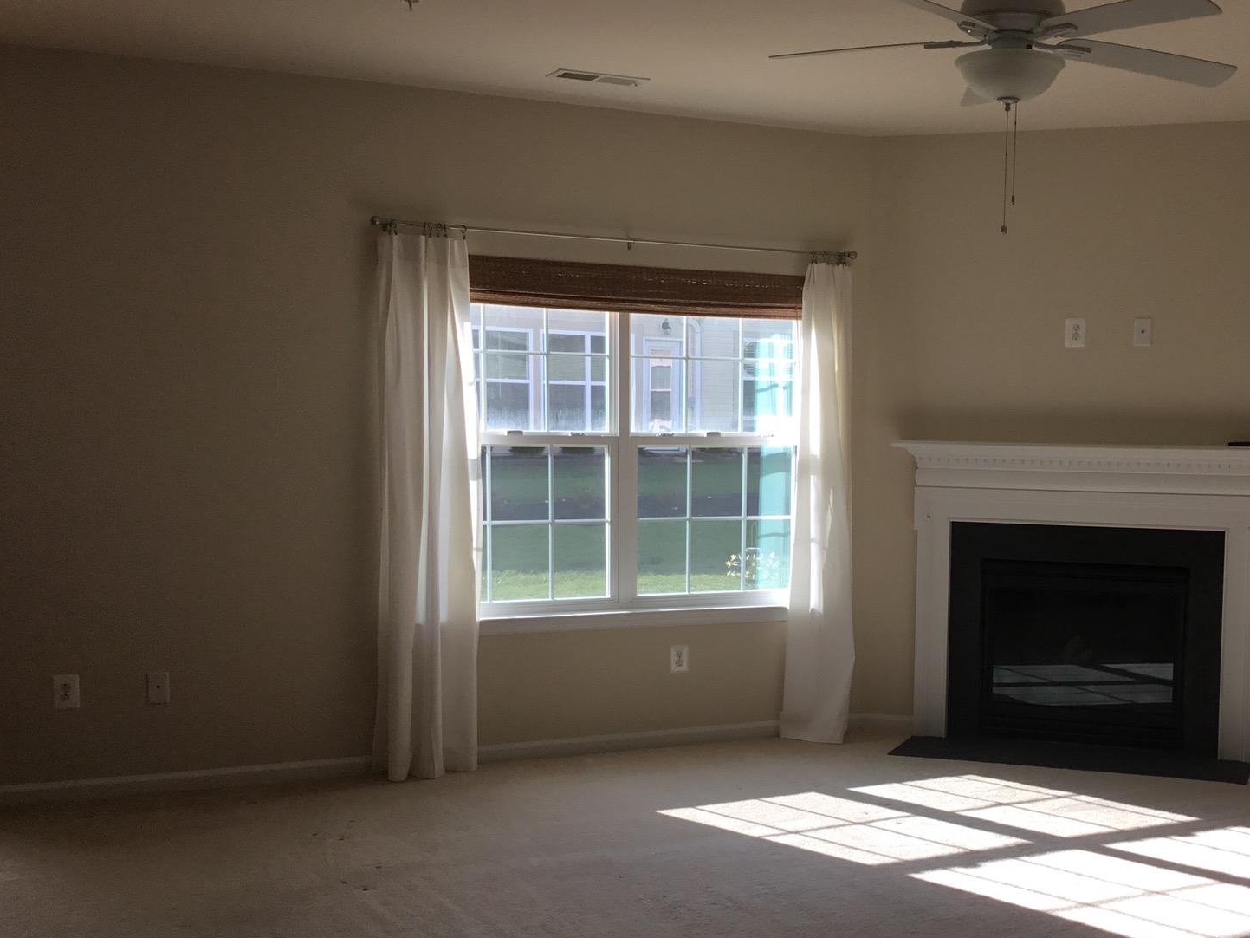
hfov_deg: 42.4
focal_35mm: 44
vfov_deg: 32.8
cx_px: 822
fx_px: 1589
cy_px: 555
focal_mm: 3.3
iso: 25
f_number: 2.4
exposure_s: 1/221
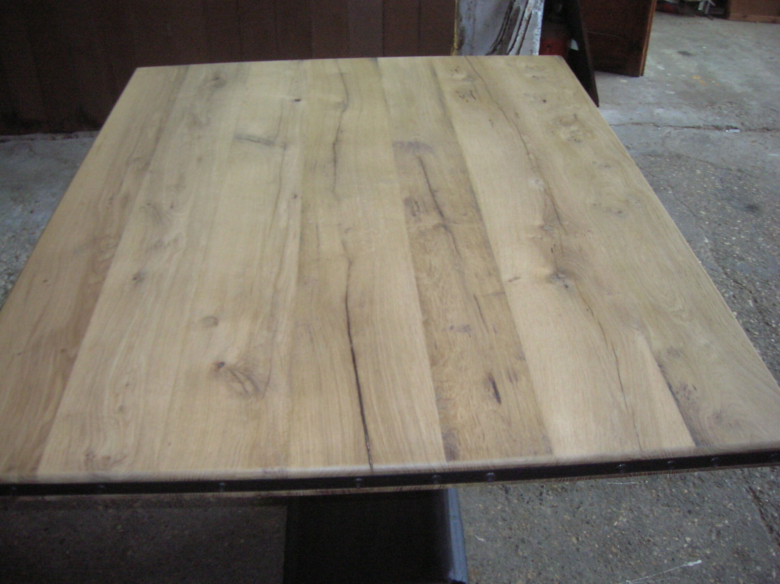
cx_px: 390
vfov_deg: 41.7
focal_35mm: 34
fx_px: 765
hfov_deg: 54.0
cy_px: 292
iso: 200
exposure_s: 1/11.2
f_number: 2.9
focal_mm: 5.7
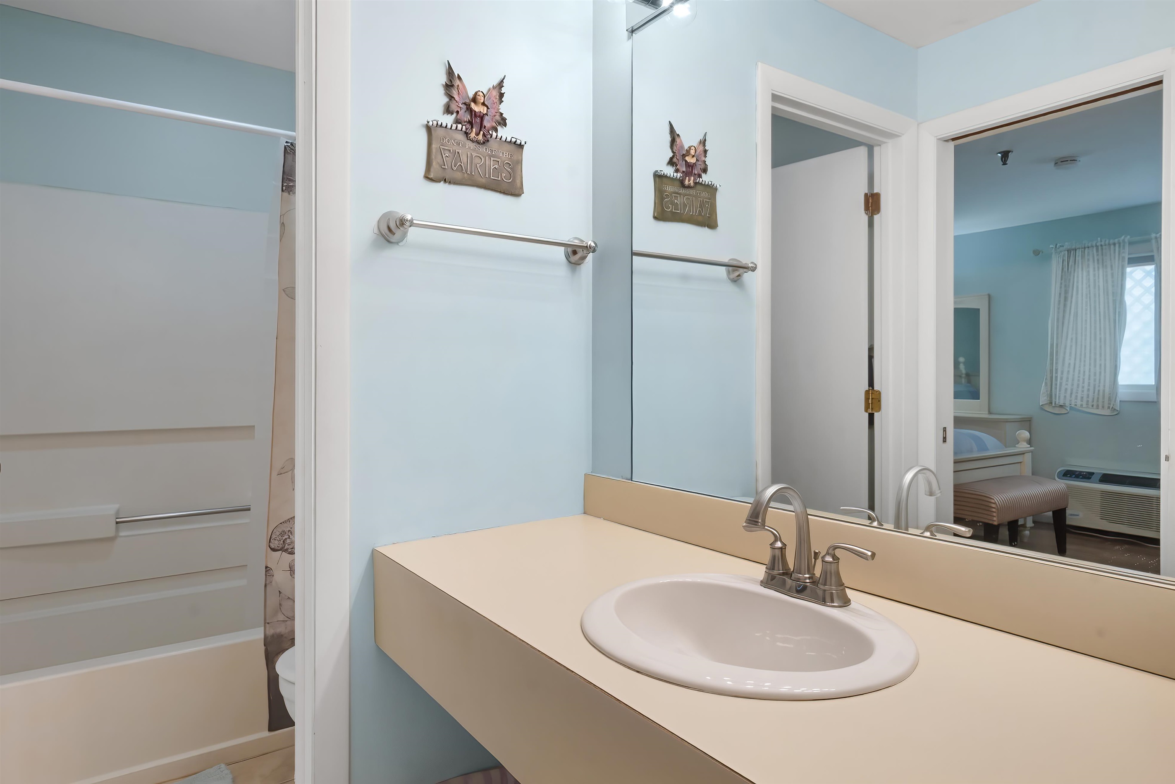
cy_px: 392
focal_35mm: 21
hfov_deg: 81.2
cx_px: 588
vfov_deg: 59.5
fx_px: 685
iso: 500
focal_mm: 14
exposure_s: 1/25
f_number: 9
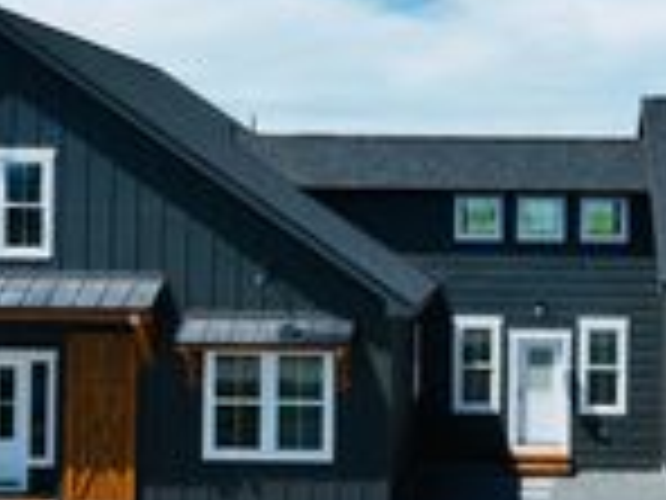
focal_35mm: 81
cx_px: 468
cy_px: 178
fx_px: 1558
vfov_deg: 18.2
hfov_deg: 24.0
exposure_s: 1/2000
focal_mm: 12.29
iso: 100
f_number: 2.8
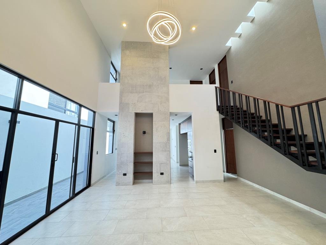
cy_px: 122
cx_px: 163
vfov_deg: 85.7
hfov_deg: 102.1
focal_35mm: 14
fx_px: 132
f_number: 2.2
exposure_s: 1/120
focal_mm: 2.22
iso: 200
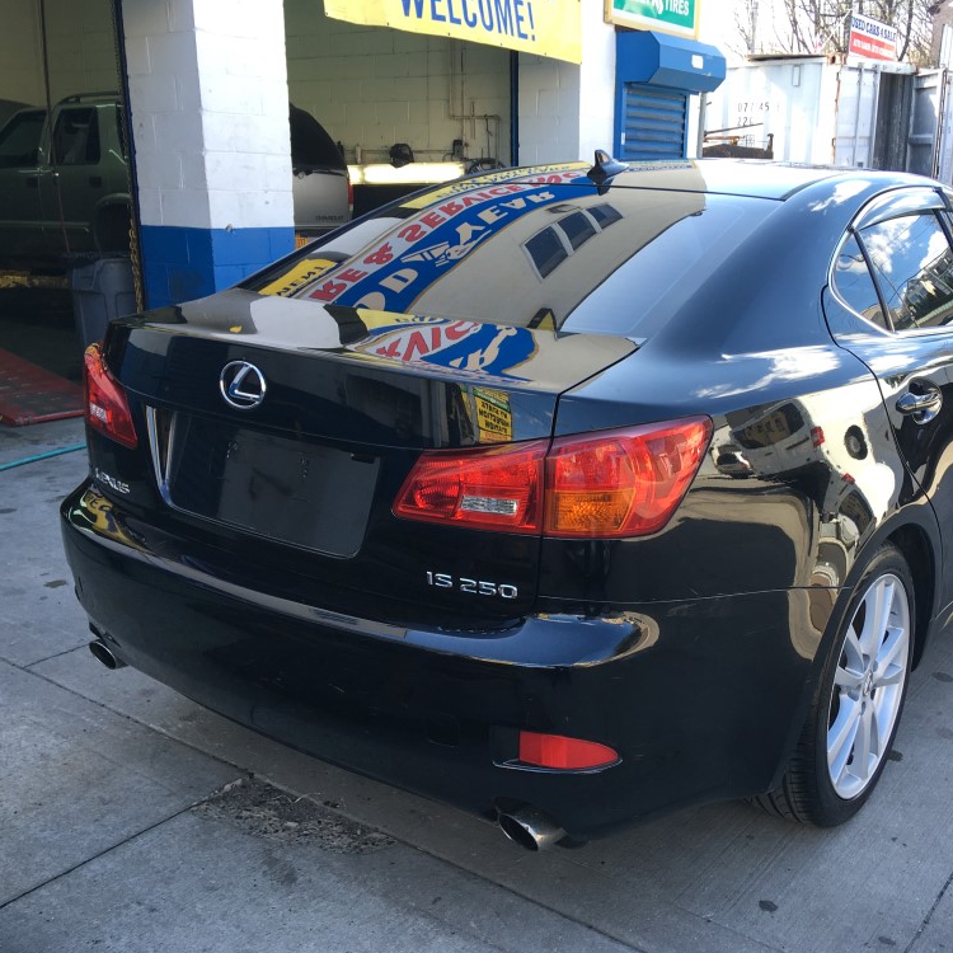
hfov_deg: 47.0
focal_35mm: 35
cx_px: 572
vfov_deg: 47.2
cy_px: 482
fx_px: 1090
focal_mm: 4.15
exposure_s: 1/130
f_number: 2.2
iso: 25
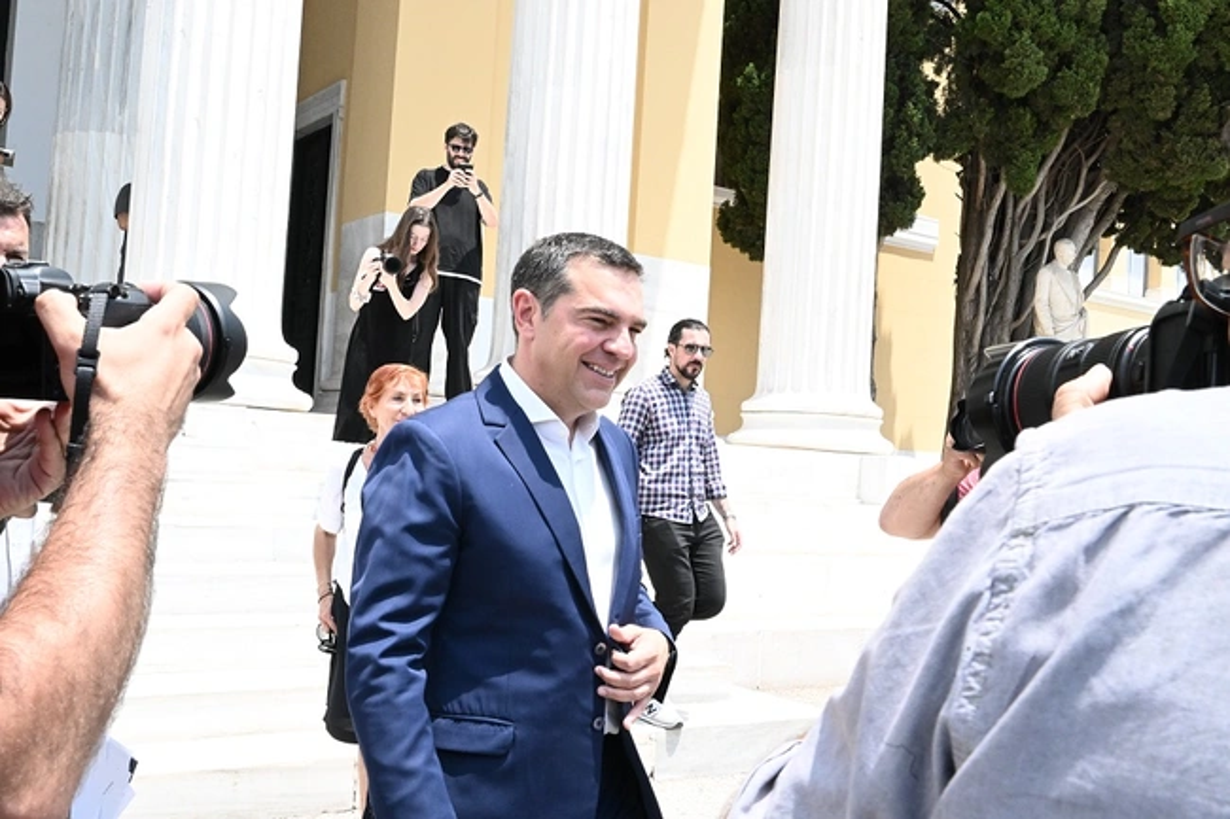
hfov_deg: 50.7
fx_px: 1298
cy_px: 410
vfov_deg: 35.0
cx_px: 615
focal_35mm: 38
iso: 6400
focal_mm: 38
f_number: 22
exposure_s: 1/800
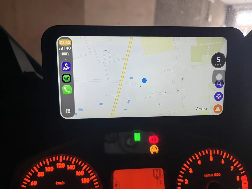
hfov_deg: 67.3
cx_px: 126
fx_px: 189
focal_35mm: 26
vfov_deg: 53.1
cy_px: 94
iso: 100
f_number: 1.6
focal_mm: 5.1
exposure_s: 1/61
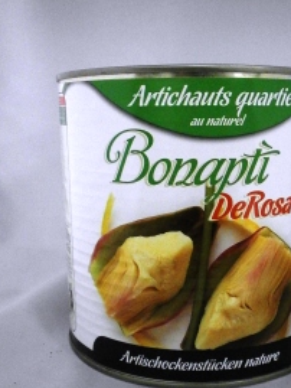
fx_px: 504
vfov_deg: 42.0
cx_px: 200
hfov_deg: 31.9
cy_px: 205
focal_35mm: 45
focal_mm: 4.8
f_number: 2.9
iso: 800
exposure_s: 1/40
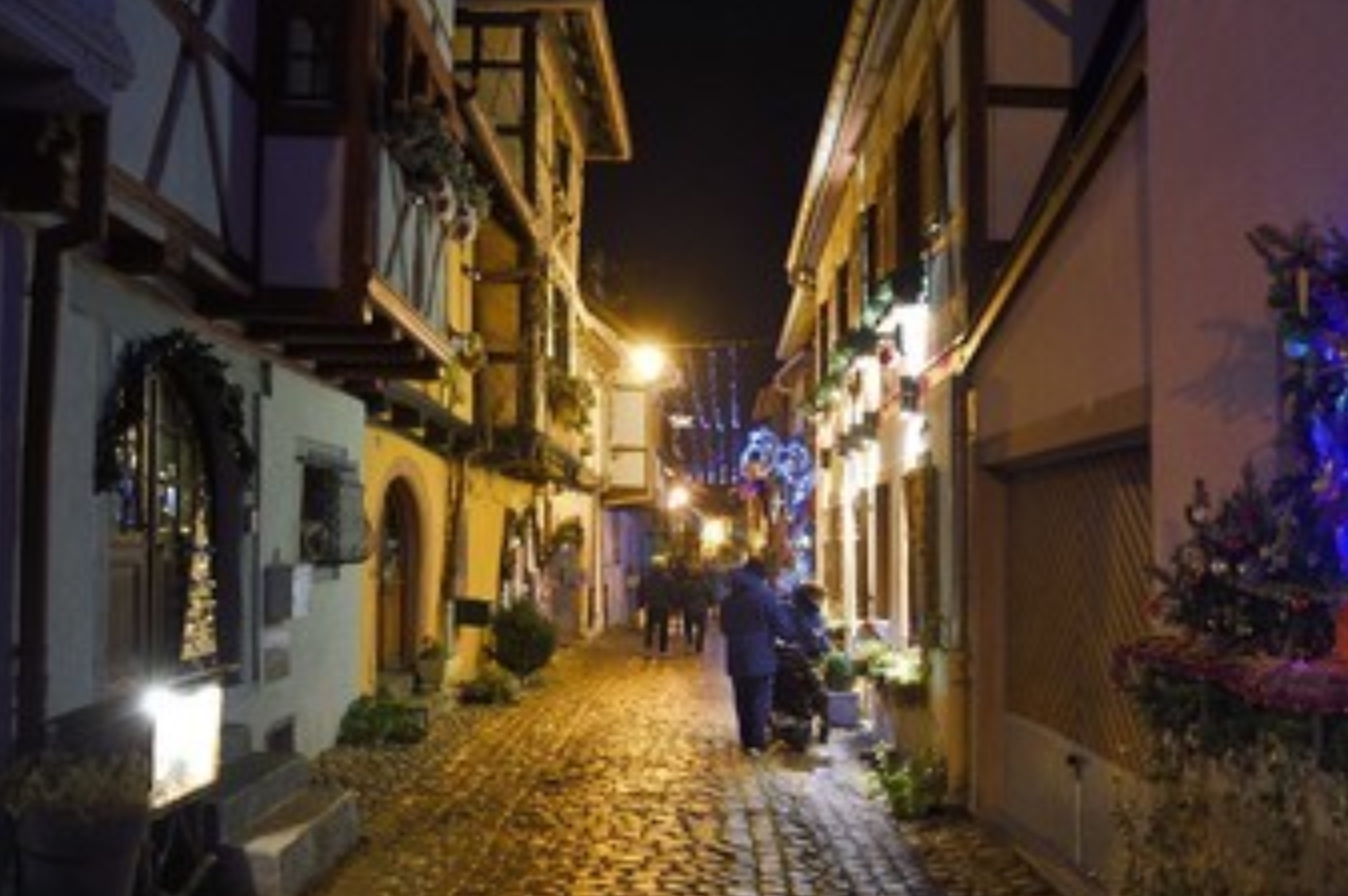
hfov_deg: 61.7
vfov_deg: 43.3
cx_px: 766
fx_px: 1122
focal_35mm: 30
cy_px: 532
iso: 1600
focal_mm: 24
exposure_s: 1/4
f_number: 5
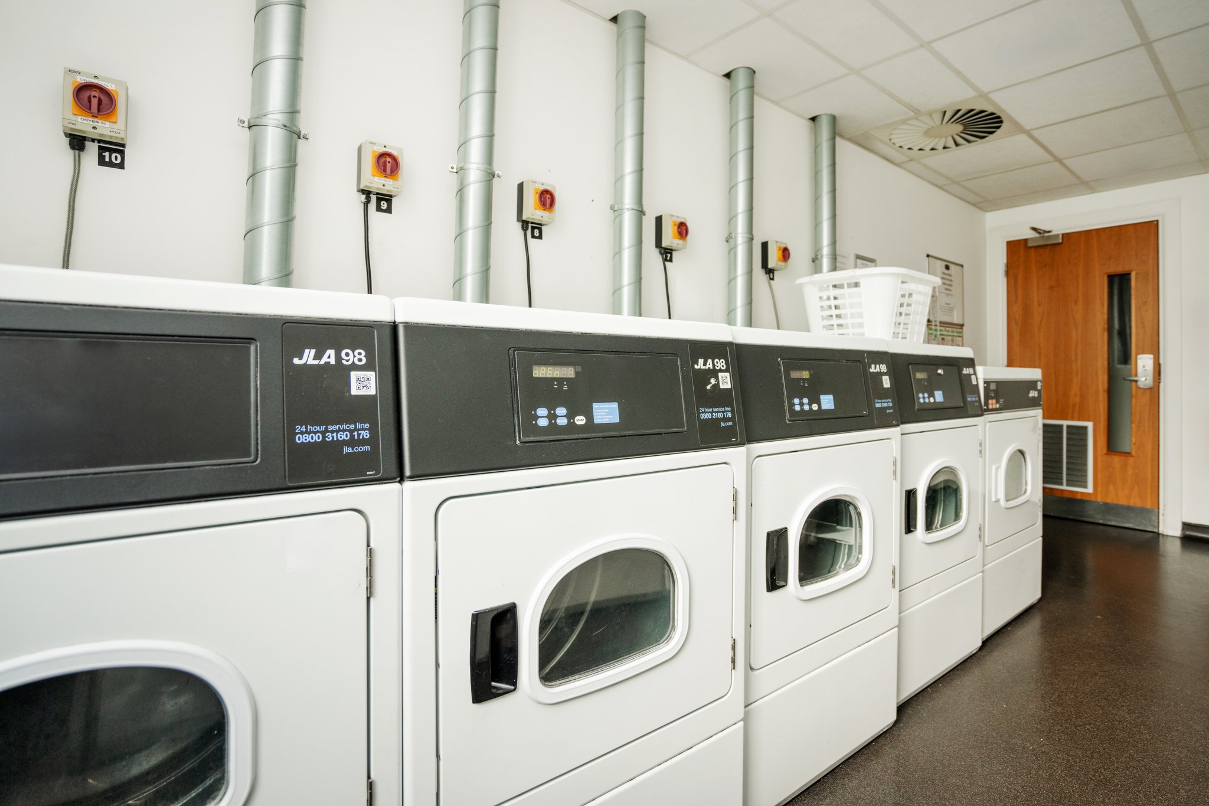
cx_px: 604
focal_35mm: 16
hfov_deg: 96.7
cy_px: 403
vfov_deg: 73.7
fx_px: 537
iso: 500
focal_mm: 16
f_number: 4
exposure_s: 1/320
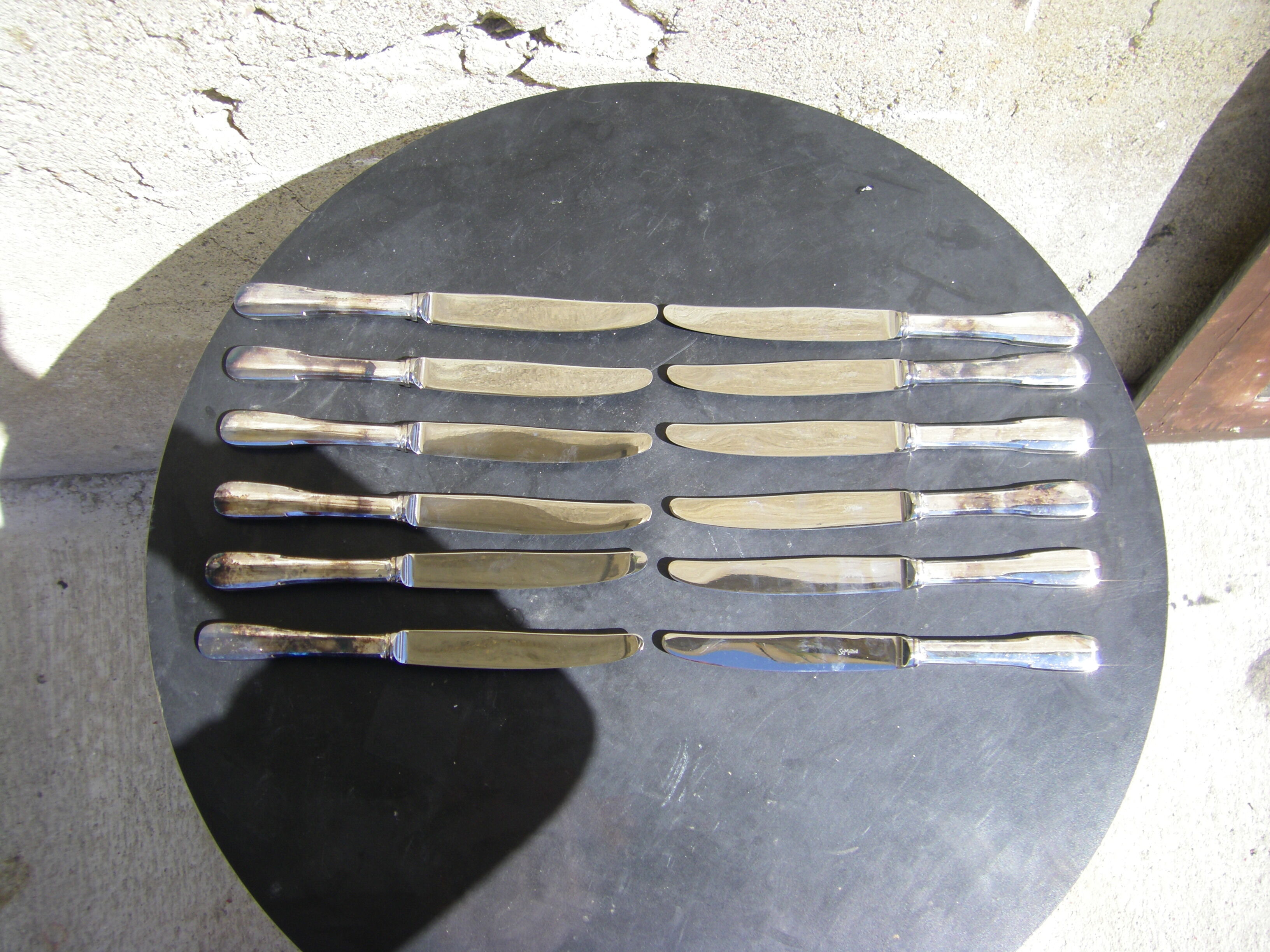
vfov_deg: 37.7
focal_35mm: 38
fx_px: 1394
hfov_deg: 49.0
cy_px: 476
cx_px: 635
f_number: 7
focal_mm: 6.3
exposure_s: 1/100
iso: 64
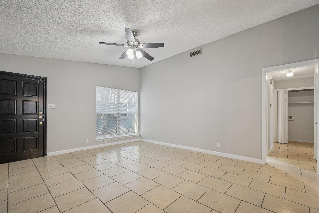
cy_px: 106
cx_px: 160
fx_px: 133
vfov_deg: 77.3
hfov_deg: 100.4
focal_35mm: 15
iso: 400
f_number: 8
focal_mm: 10
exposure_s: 1/20
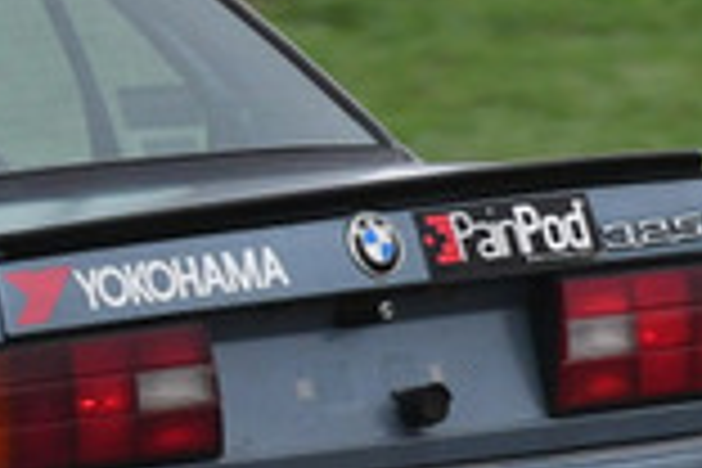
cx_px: -531
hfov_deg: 0.6
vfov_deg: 0.4
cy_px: -22
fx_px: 67484
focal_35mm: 3461
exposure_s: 1/640
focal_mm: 450
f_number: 9
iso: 1250
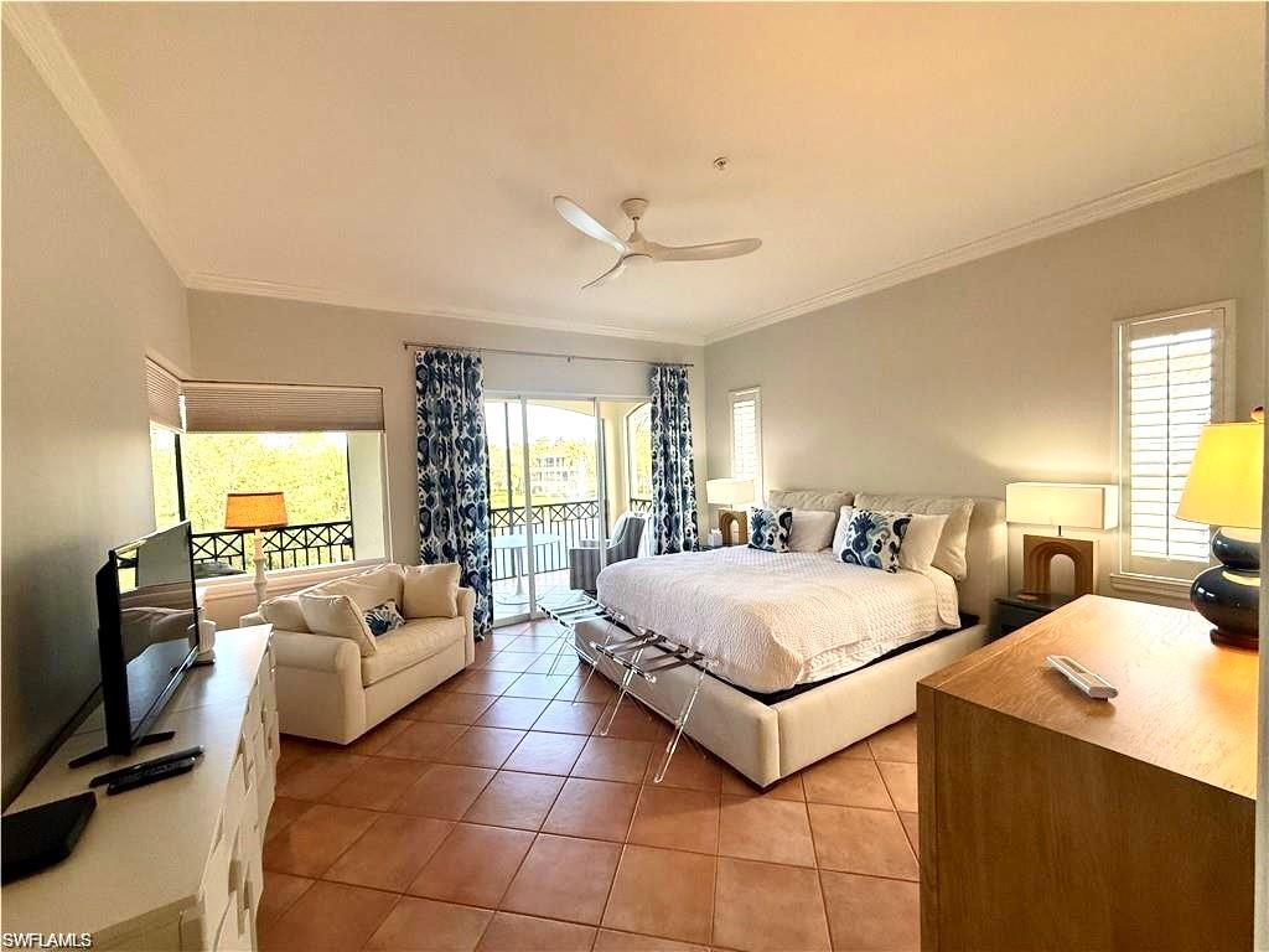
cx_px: 634
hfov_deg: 102.1
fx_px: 513
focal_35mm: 14
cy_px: 476
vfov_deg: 85.7
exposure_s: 1/120
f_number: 2.2
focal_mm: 2.22
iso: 160
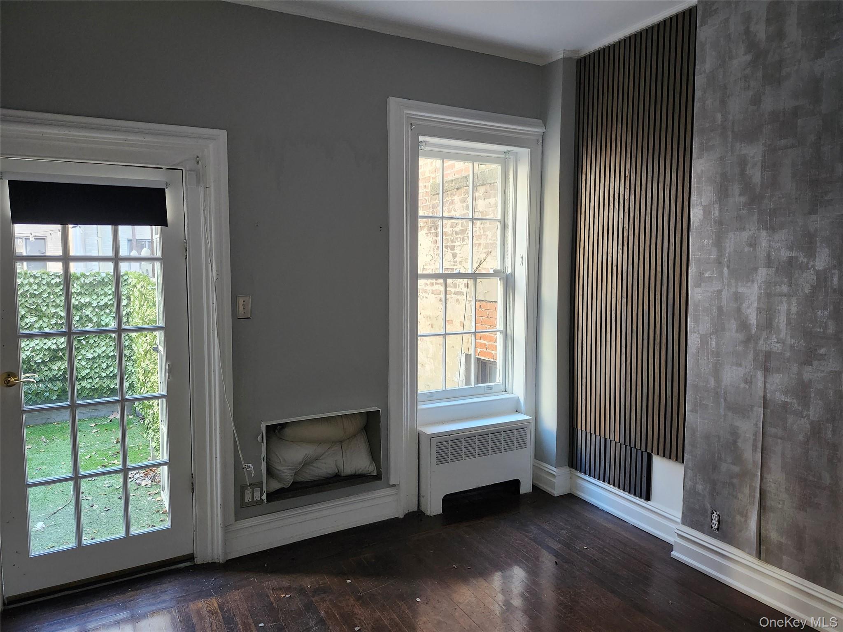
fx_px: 560
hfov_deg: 73.9
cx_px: 422
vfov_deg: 58.9
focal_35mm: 23
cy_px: 316
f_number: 1.8
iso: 640
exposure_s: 1/120
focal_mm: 5.54
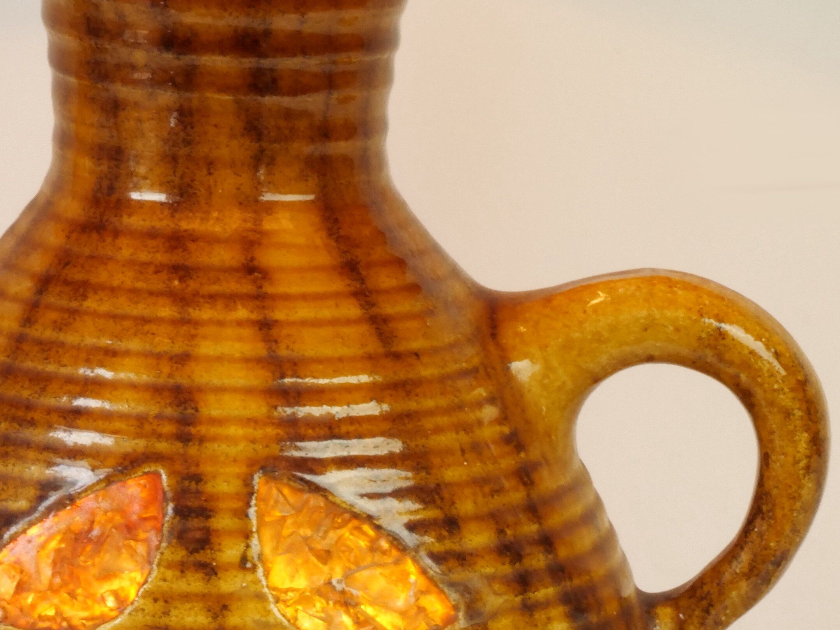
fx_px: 6188
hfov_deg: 7.7
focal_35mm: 255
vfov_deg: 5.8
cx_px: 94
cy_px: 662
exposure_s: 1/8
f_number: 22
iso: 800
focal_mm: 53
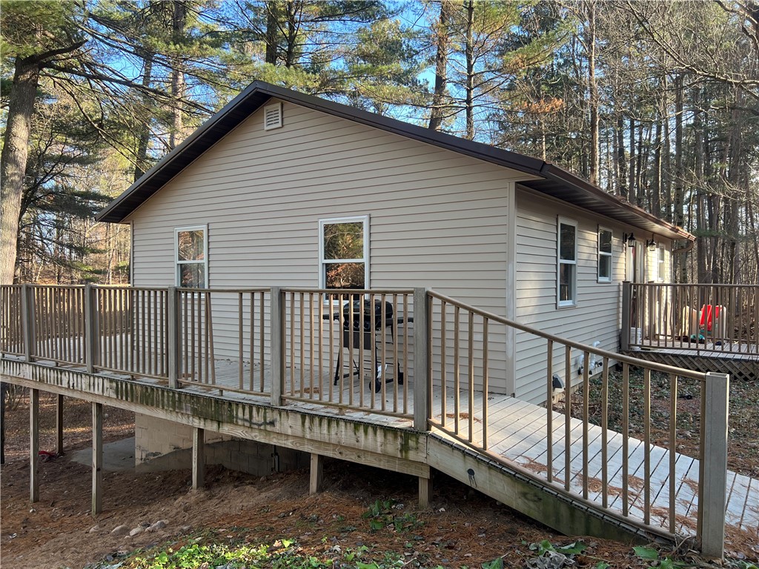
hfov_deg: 67.3
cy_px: 284
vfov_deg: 53.1
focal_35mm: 26
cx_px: 380
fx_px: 570
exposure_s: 1/249
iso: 40
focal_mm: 5.7
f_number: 1.5
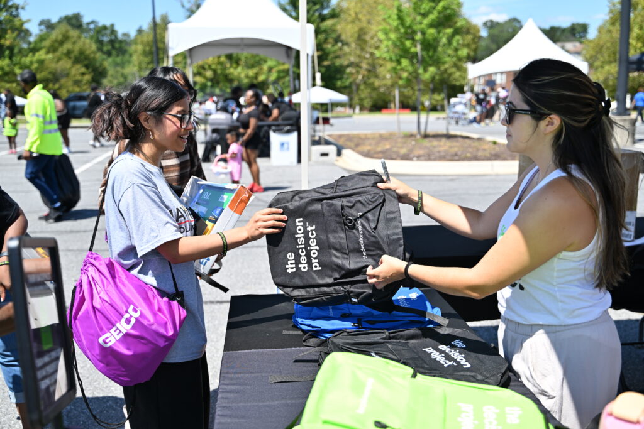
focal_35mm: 39
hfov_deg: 49.5
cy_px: 214
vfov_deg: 34.2
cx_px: 322
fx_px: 698
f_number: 3.2
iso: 64
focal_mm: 39
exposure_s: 1/640
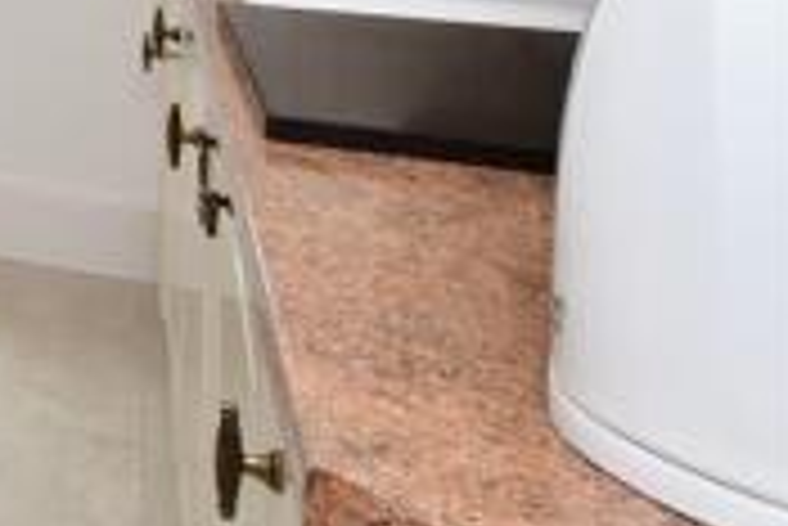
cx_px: -671
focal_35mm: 60
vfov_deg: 19.1
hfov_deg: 20.9
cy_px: -317
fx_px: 1314
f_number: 8
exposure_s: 1/13
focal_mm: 11
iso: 200
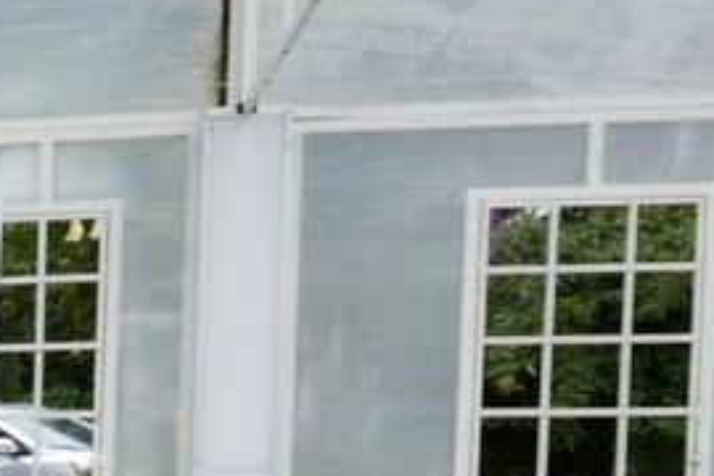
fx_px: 2816
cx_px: -1246
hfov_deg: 11.0
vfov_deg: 9.3
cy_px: 804
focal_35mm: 142
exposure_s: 1/250
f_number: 11
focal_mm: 24
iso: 400
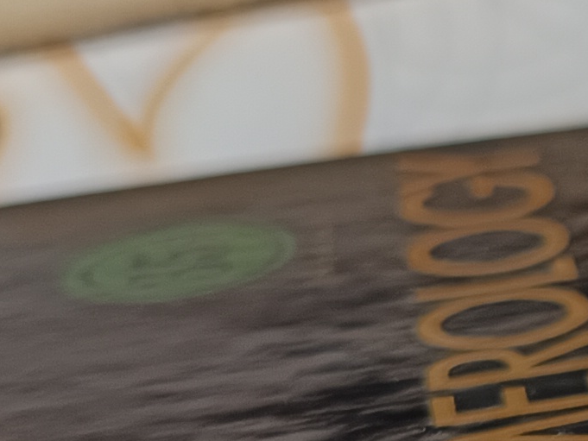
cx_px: 1021
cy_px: 525
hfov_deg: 12.8
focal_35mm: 141
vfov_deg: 10.4
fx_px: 2395
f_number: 1.7
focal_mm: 5.31
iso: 83
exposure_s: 1/50
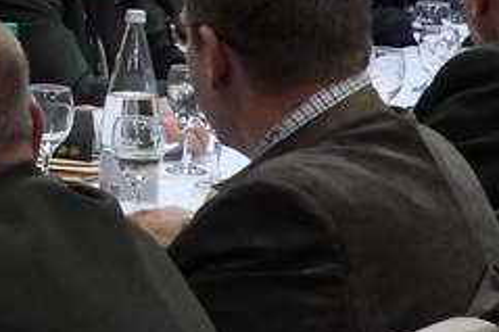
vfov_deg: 5.2
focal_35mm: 261
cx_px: -637
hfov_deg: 7.5
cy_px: -52
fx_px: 3615
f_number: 3.2
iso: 400
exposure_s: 1/8
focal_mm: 9
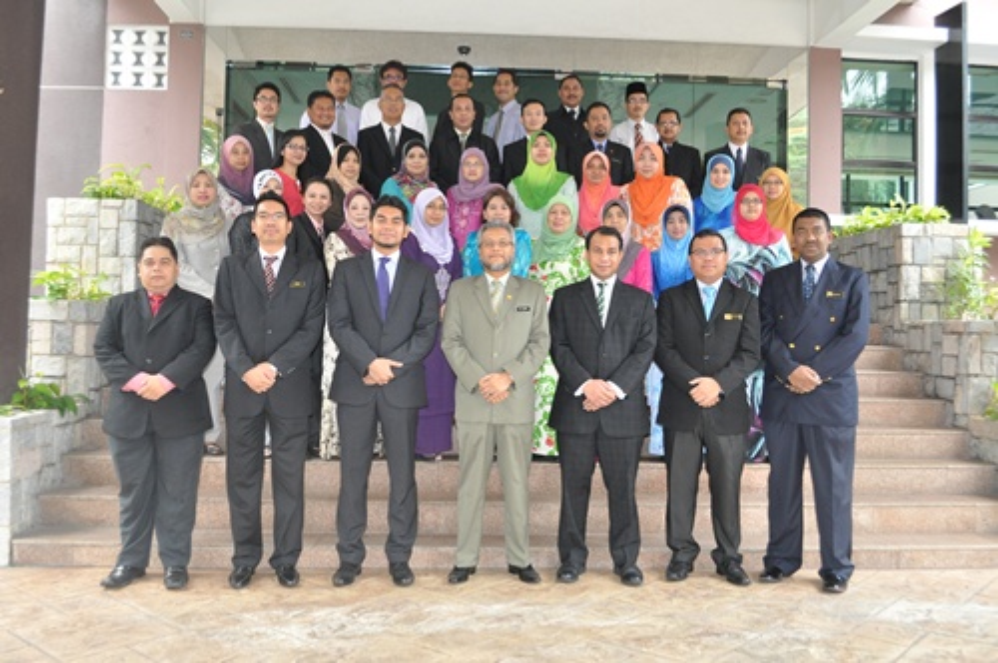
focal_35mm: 33
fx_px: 914
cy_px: 332
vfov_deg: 39.9
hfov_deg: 57.3
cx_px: 499
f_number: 5.6
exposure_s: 1/30
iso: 800
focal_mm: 22
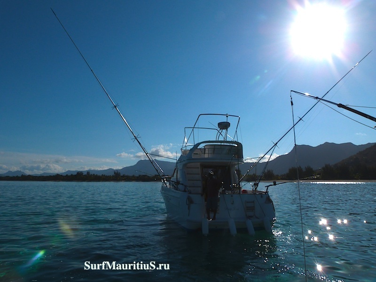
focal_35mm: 25
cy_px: 141
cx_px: 188
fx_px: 272
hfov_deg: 69.4
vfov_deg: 54.9
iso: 100
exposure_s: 1/2000
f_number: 5.6
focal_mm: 4.5
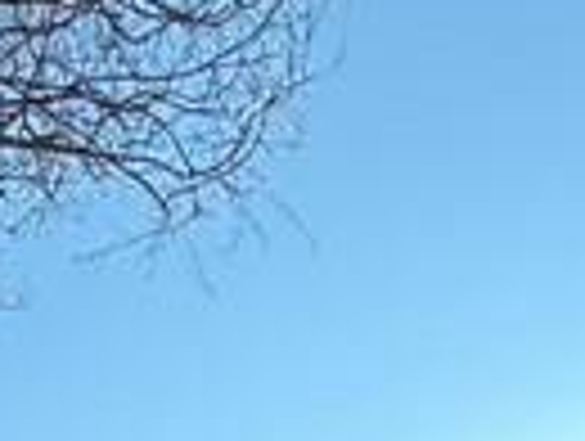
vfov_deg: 10.1
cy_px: 1318
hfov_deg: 17.8
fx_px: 1862
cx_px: 310
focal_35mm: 110
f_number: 2.2
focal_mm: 2.22
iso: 40
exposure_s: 1/195
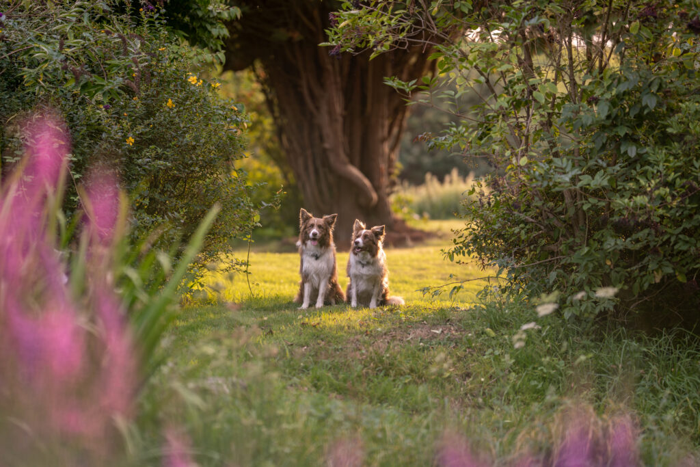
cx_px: 350
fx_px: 2625
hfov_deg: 15.2
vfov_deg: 10.2
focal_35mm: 135
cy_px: 234
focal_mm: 135
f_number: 1.8
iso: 160
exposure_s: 1/640
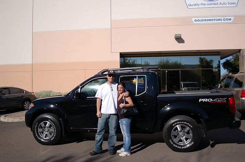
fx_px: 224
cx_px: 122
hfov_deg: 57.3
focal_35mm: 33
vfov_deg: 39.8
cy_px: 81
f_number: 4
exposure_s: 1/2500
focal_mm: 22
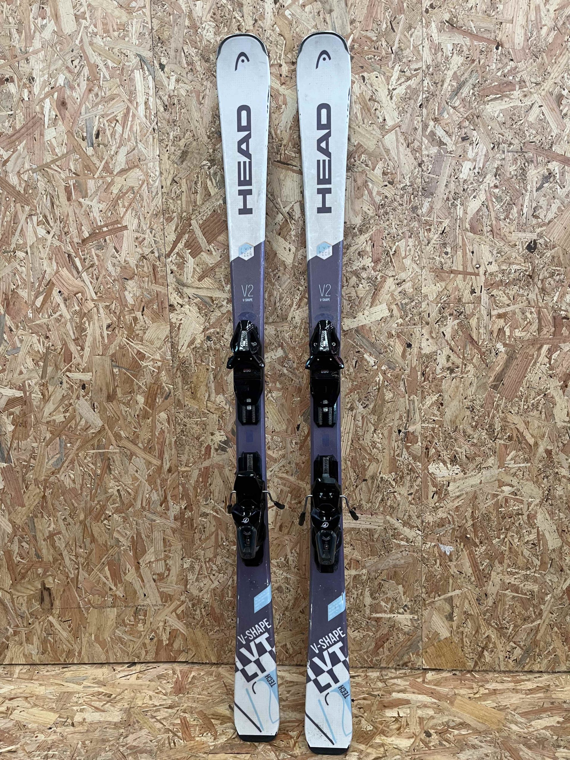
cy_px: 380
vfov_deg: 67.3
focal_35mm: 26
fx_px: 571
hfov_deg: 53.1
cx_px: 285
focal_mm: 5.1
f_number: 1.6
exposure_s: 1/91
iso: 125
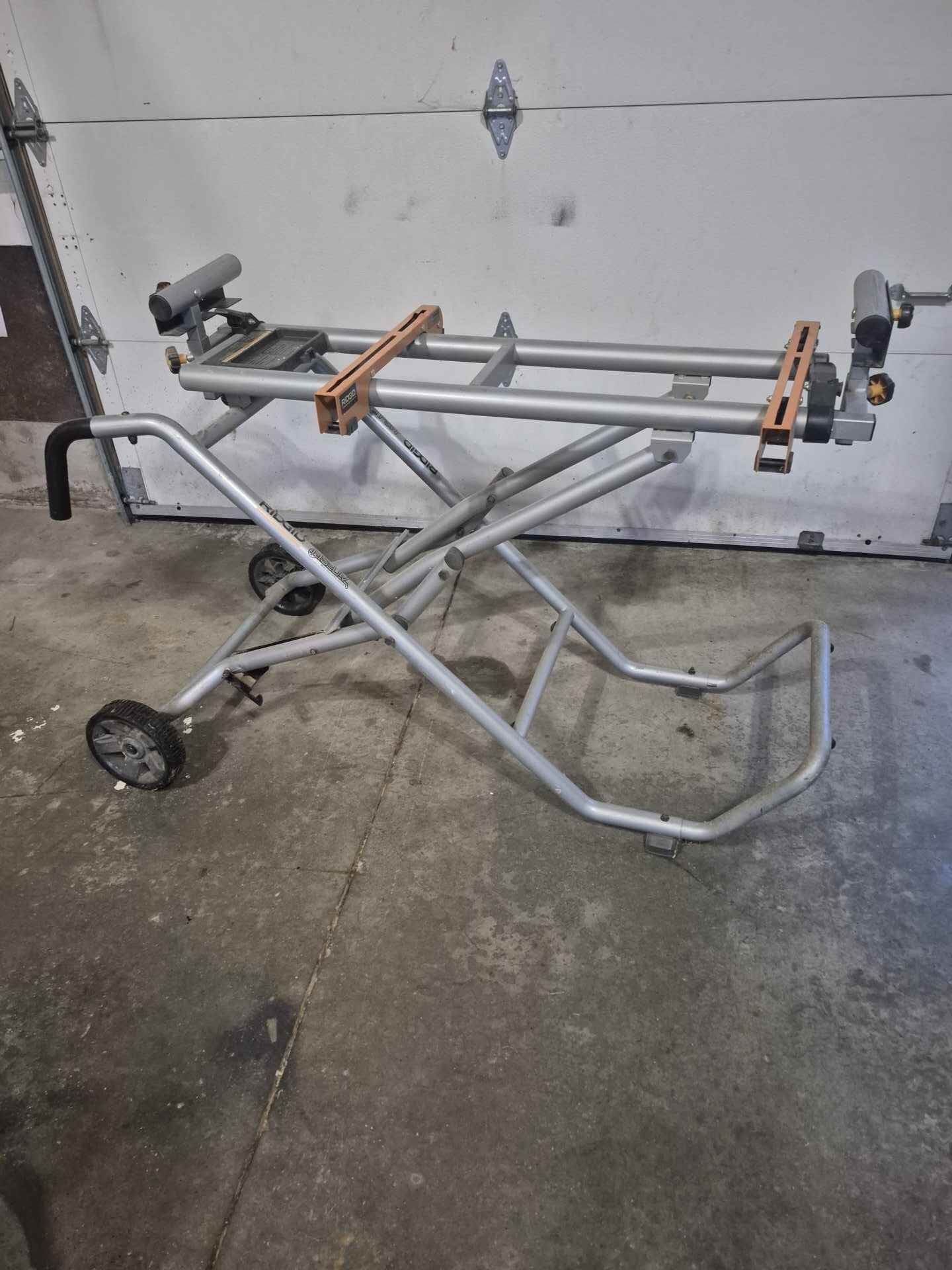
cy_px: 635
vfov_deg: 73.9
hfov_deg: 58.9
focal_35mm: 23
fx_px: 843
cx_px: 476
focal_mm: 5.4
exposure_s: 1/60
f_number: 1.8
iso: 1250
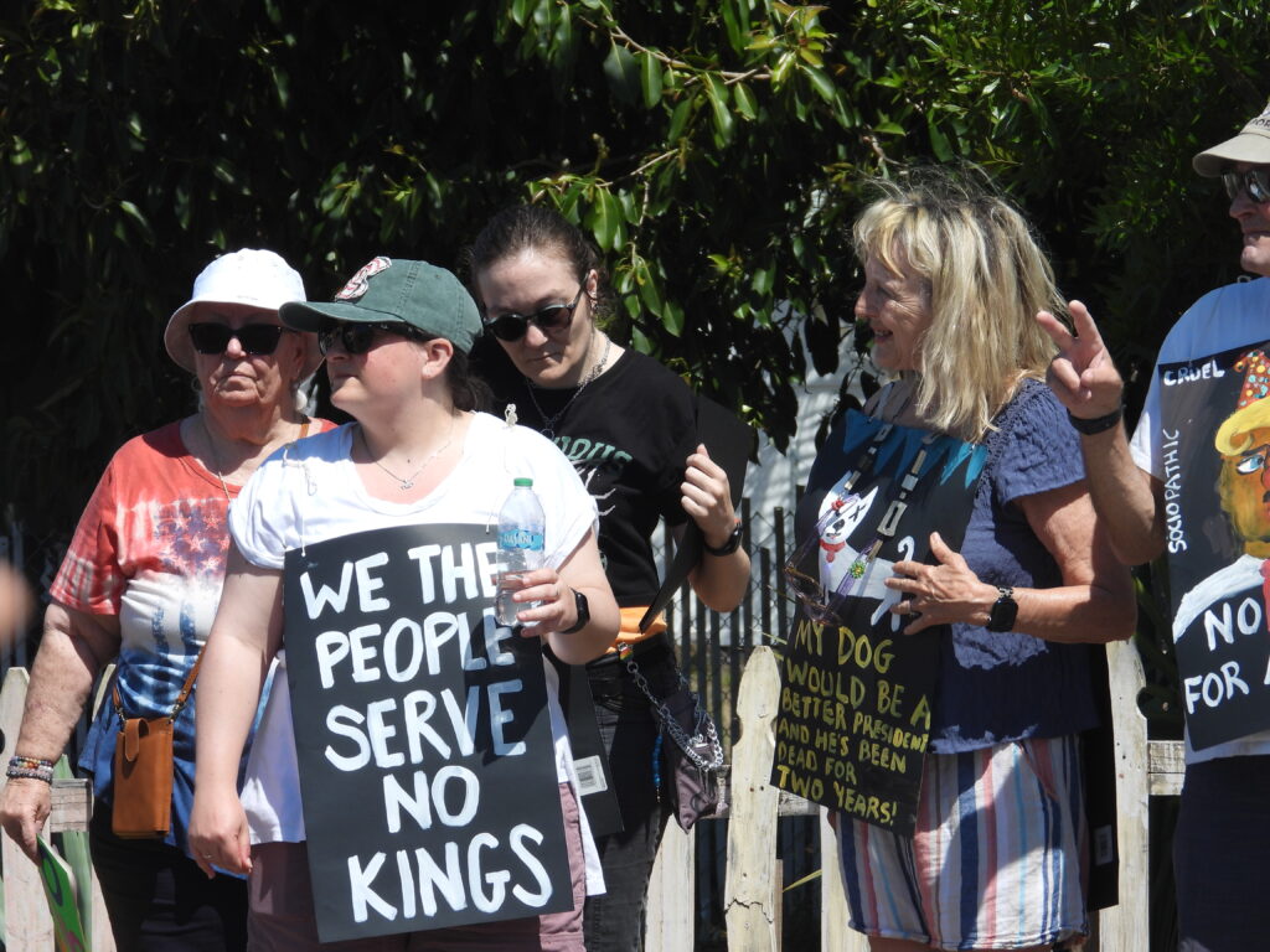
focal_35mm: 320
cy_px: 476
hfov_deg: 6.2
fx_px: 11740
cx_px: 635
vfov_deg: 4.6
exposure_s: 1/800
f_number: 4.5
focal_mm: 57.5
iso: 100
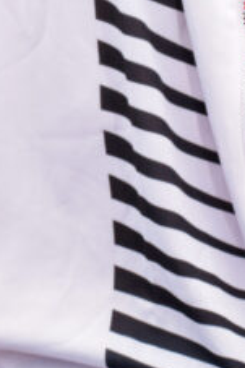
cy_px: -178
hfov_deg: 3.2
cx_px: 89
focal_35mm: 428
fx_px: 4376
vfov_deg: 4.8
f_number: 9
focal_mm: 72
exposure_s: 1/160
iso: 400
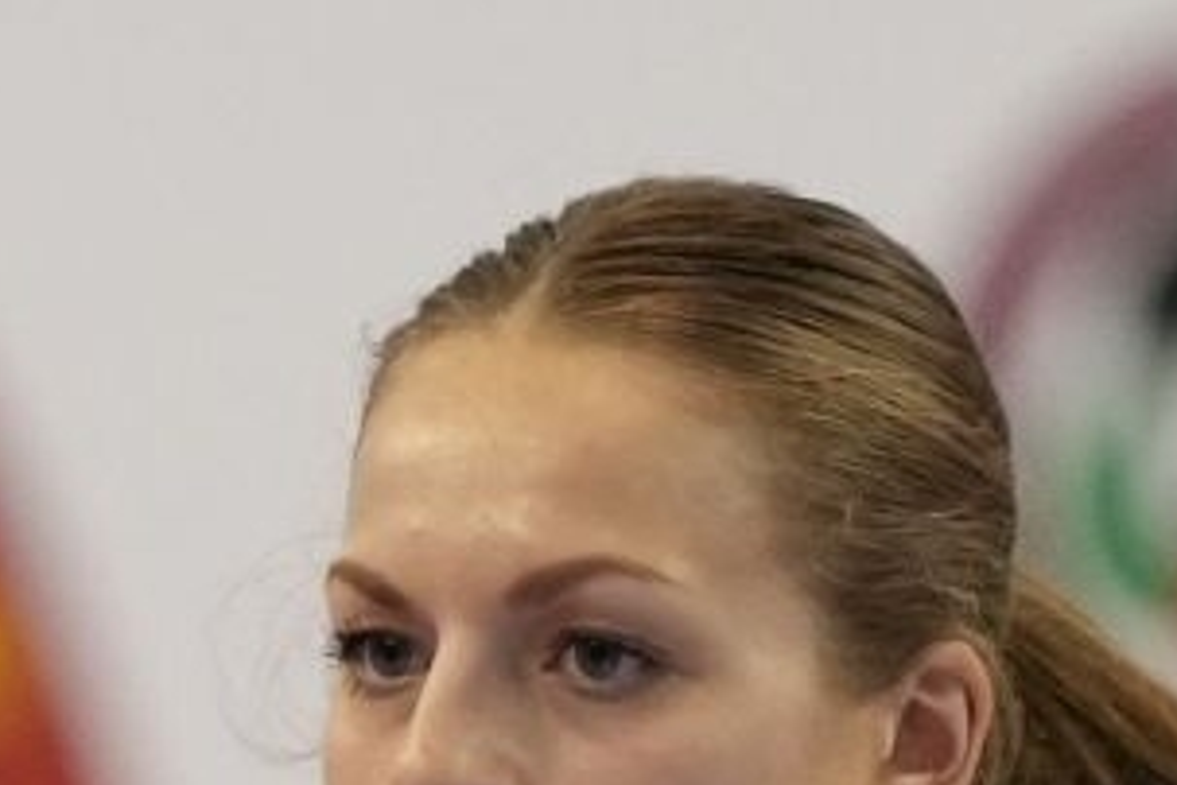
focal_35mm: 1520
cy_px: 1764
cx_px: -699
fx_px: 49692
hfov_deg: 1.4
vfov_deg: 0.9
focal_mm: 171
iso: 2500
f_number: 2.8
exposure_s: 1/1000
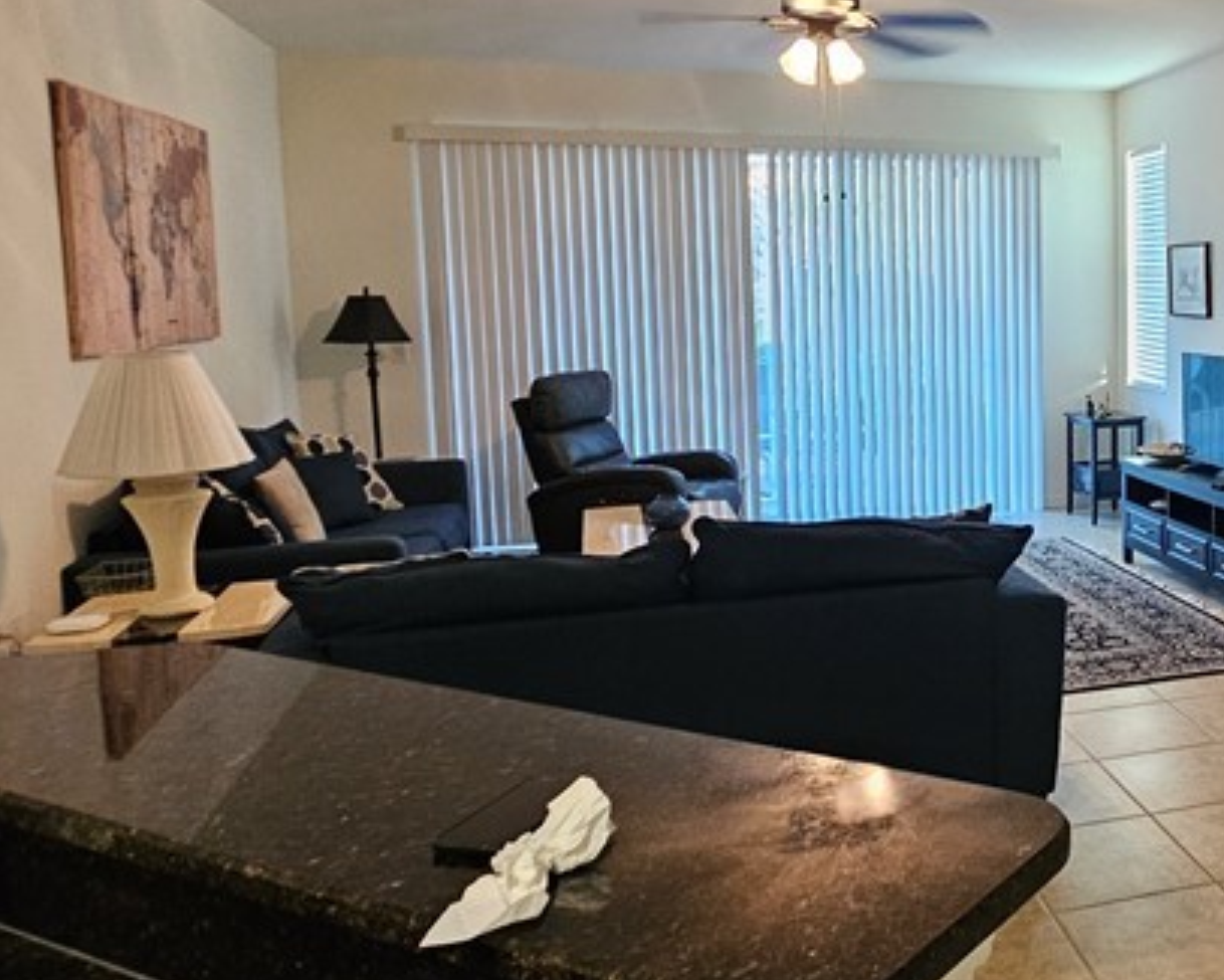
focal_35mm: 32
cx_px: 1103
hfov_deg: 49.5
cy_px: 419
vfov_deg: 45.7
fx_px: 1160
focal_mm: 2.2
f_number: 2.2
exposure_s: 1/30
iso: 400
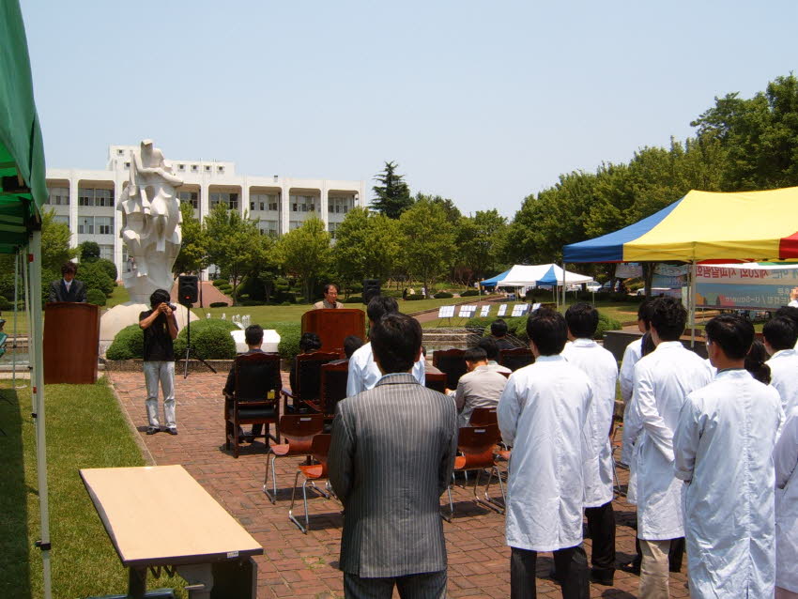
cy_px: 300
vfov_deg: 38.7
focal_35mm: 37
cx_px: 399
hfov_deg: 50.1
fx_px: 853
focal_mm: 6.2
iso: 63
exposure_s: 1/350
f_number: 6
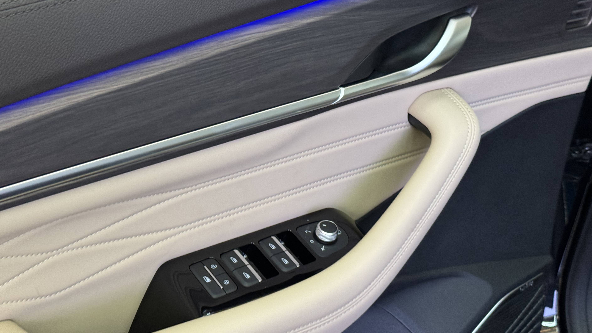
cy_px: 165
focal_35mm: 56
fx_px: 879
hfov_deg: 37.2
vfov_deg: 21.5
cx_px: 276
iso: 200
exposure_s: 1/33
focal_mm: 6.76
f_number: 1.78
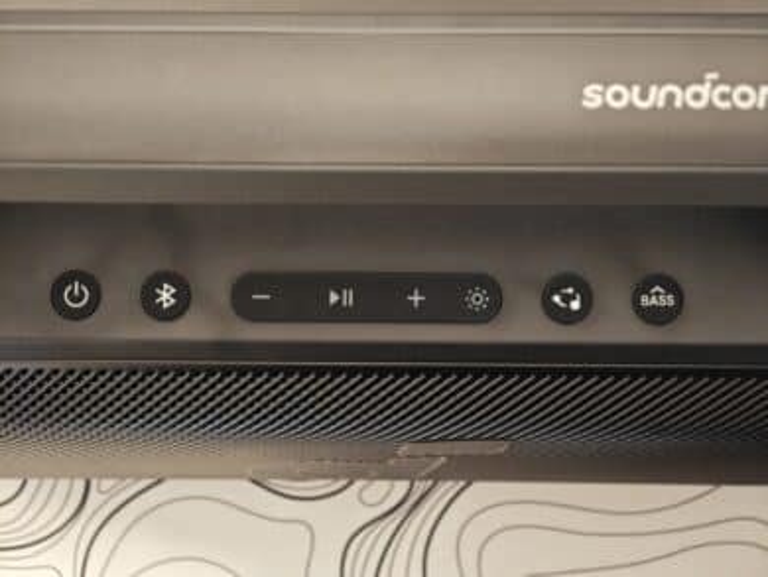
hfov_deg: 26.0
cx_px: 384
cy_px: 288
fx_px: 1665
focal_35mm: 75
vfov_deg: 19.7
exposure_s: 1/33.3
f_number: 1.8
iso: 1600
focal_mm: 12.28
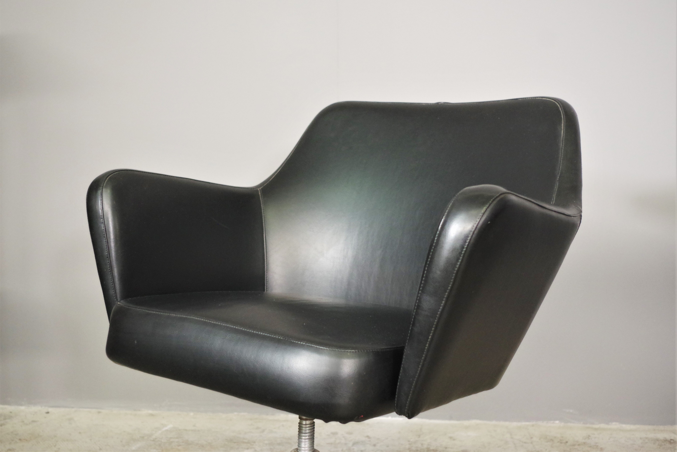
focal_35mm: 39
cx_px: 338
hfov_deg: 49.6
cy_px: 226
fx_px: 733
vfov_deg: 34.2
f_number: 4
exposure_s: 1/60
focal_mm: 26.25
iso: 1600
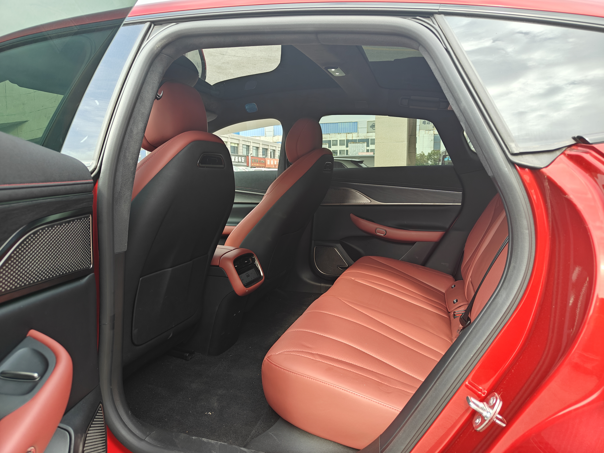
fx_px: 419
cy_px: 226
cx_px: 302
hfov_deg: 71.6
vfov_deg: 56.8
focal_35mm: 24
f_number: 1.8
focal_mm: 5.59
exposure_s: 1/448
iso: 50
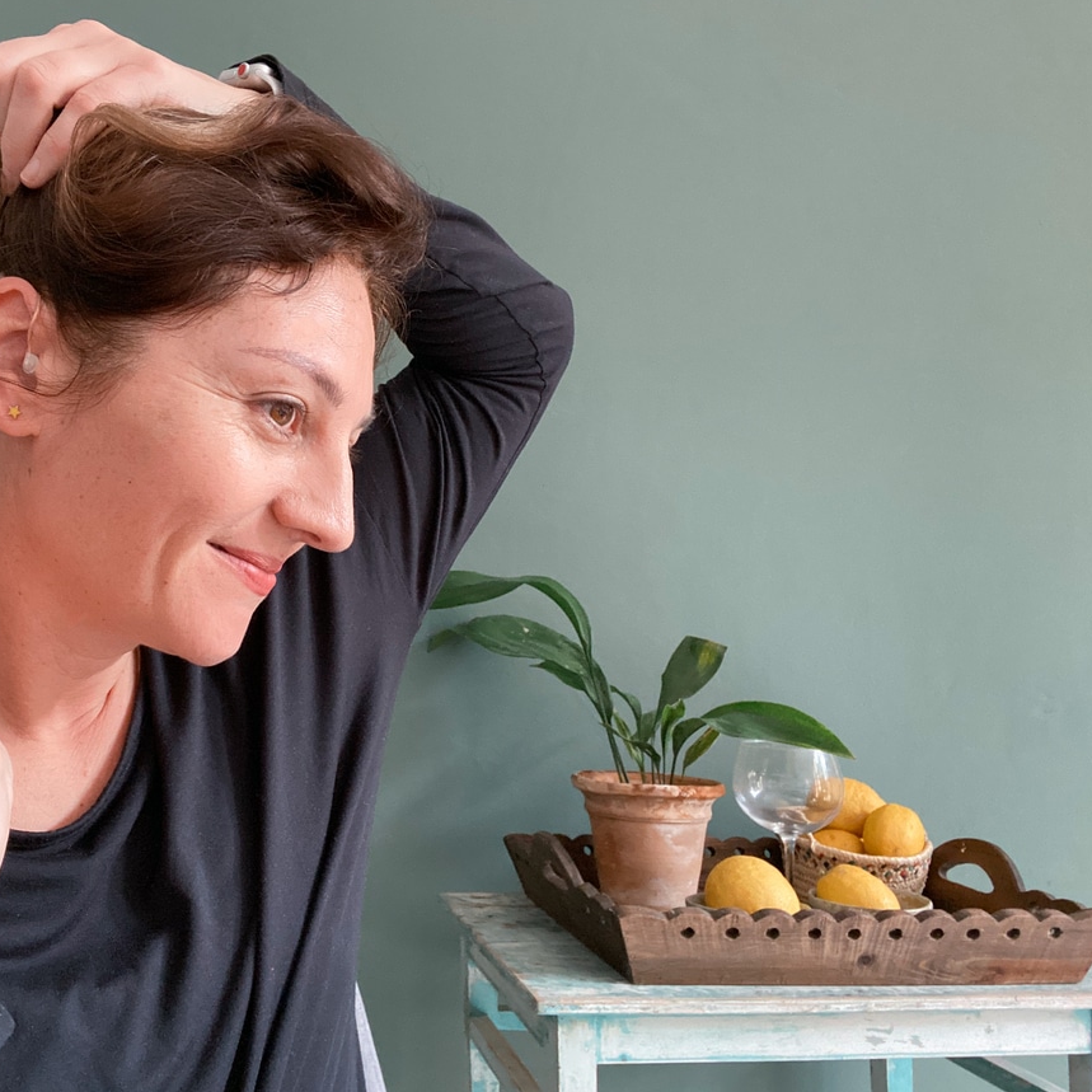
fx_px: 999
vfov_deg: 57.3
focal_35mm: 28
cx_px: 354
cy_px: 547
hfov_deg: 56.0
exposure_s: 1/60
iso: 320
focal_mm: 2.71
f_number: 2.2
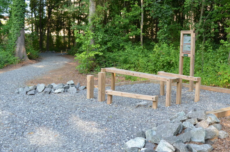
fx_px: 274
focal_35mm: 43
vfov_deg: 31.0
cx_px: 135
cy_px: 64
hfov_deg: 45.3
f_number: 5.6
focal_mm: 22
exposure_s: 1/125
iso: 220
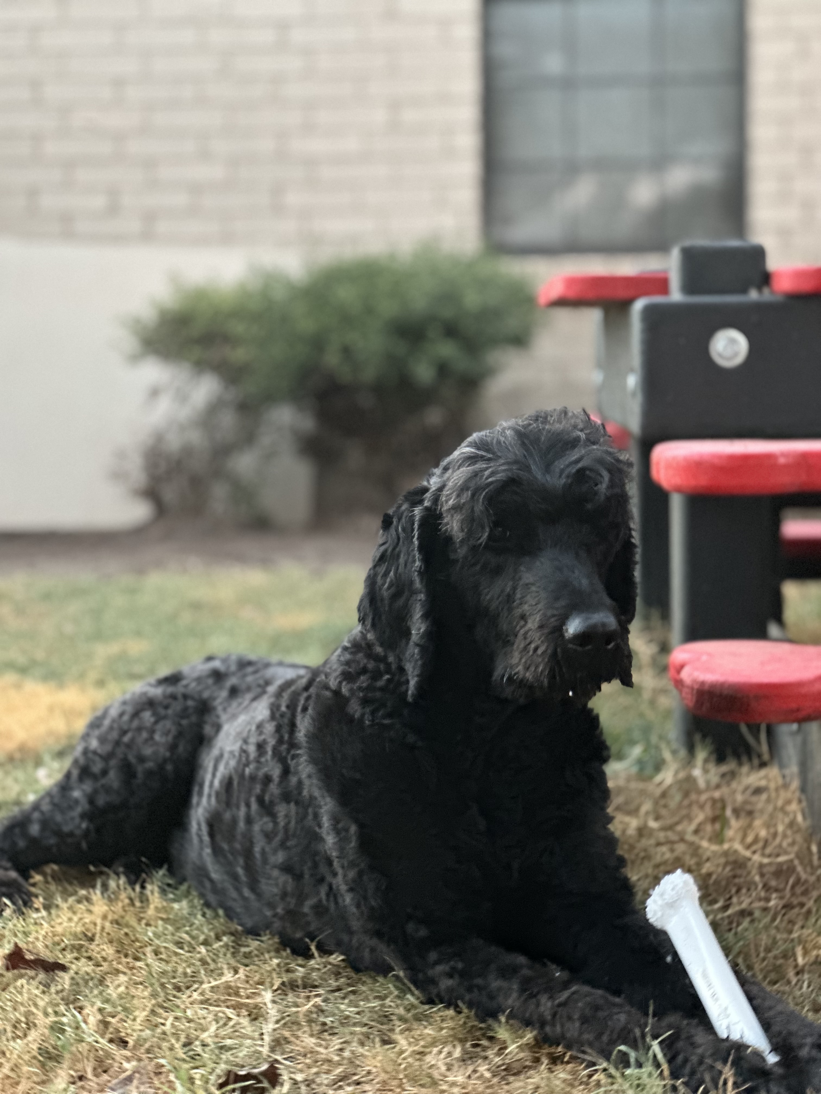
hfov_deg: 19.1
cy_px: 547
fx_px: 2435
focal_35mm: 77
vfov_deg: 25.3
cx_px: 410
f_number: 2.8
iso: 800
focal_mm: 9
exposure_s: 1/15
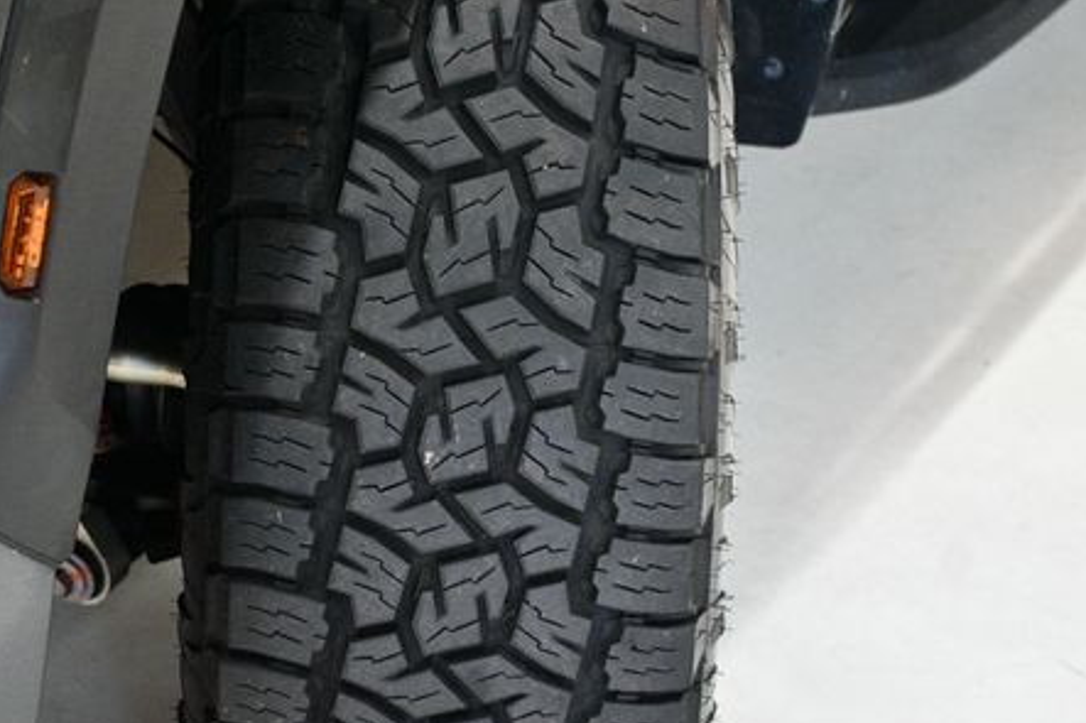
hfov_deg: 19.6
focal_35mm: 104
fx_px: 3136
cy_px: 377
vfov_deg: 13.2
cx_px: 503
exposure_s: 1/100
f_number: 4.5
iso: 3200
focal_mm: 48
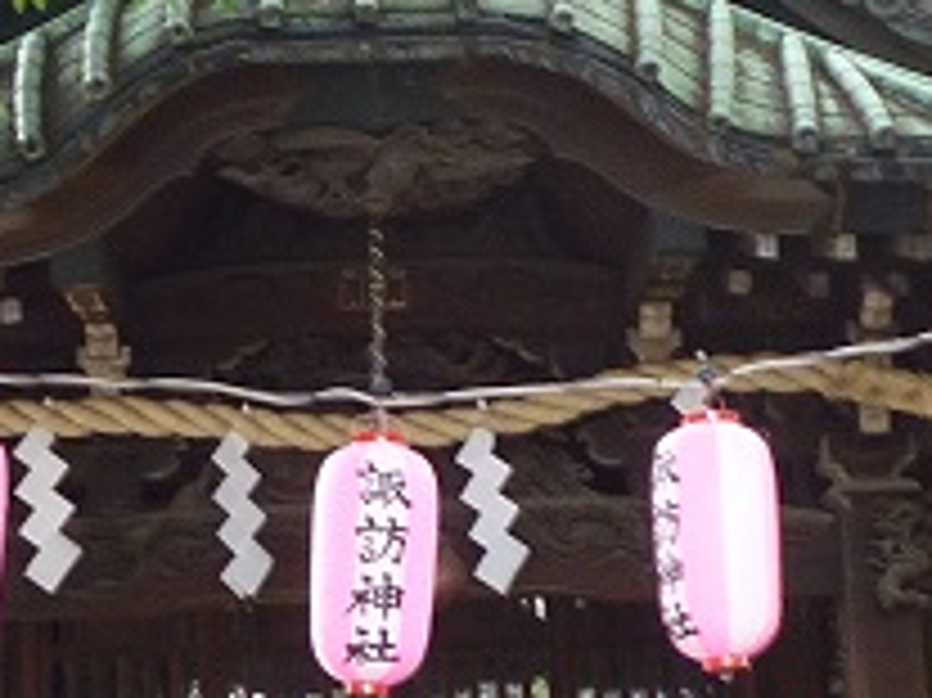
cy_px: 360
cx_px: 441
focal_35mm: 130
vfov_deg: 11.4
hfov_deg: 15.2
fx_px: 3498
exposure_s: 1/30
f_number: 2.9
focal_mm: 4.7
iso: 125
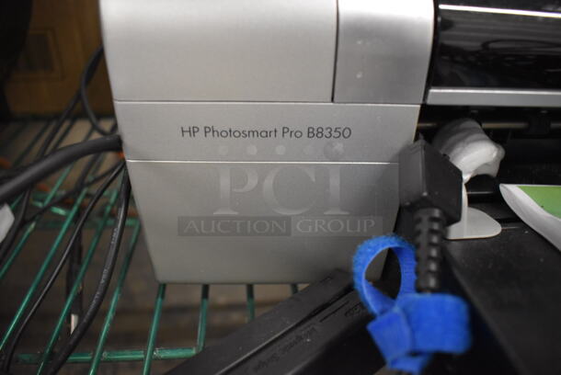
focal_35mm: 27
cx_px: 280
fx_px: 421
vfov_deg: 48.0
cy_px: 188
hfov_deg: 67.3
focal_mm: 18
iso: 2500
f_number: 4
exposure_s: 1/60
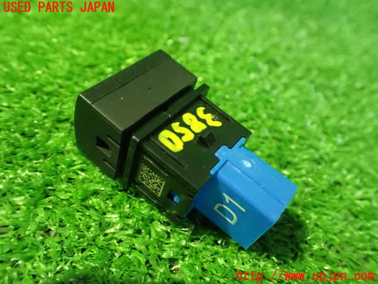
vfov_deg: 46.8
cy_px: 142
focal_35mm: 30
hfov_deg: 60.0
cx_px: 189
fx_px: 328
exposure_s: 1/20
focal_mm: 5.4
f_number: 2.3
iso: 1600
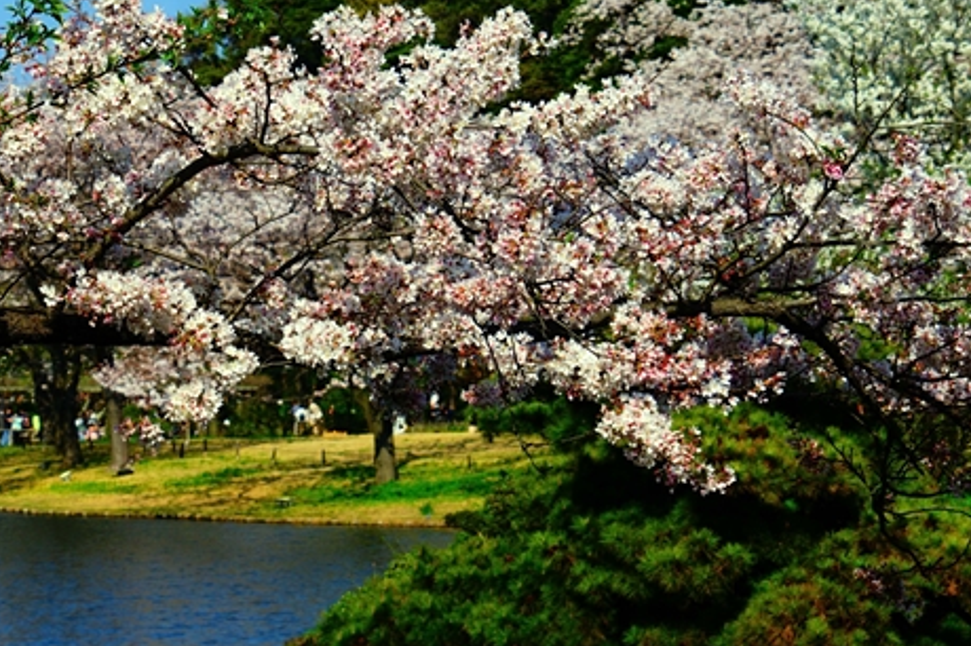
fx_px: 3800
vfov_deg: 9.7
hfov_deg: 14.6
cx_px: 393
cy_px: 254
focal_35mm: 141
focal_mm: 54
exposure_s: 1/500
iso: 125
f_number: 8
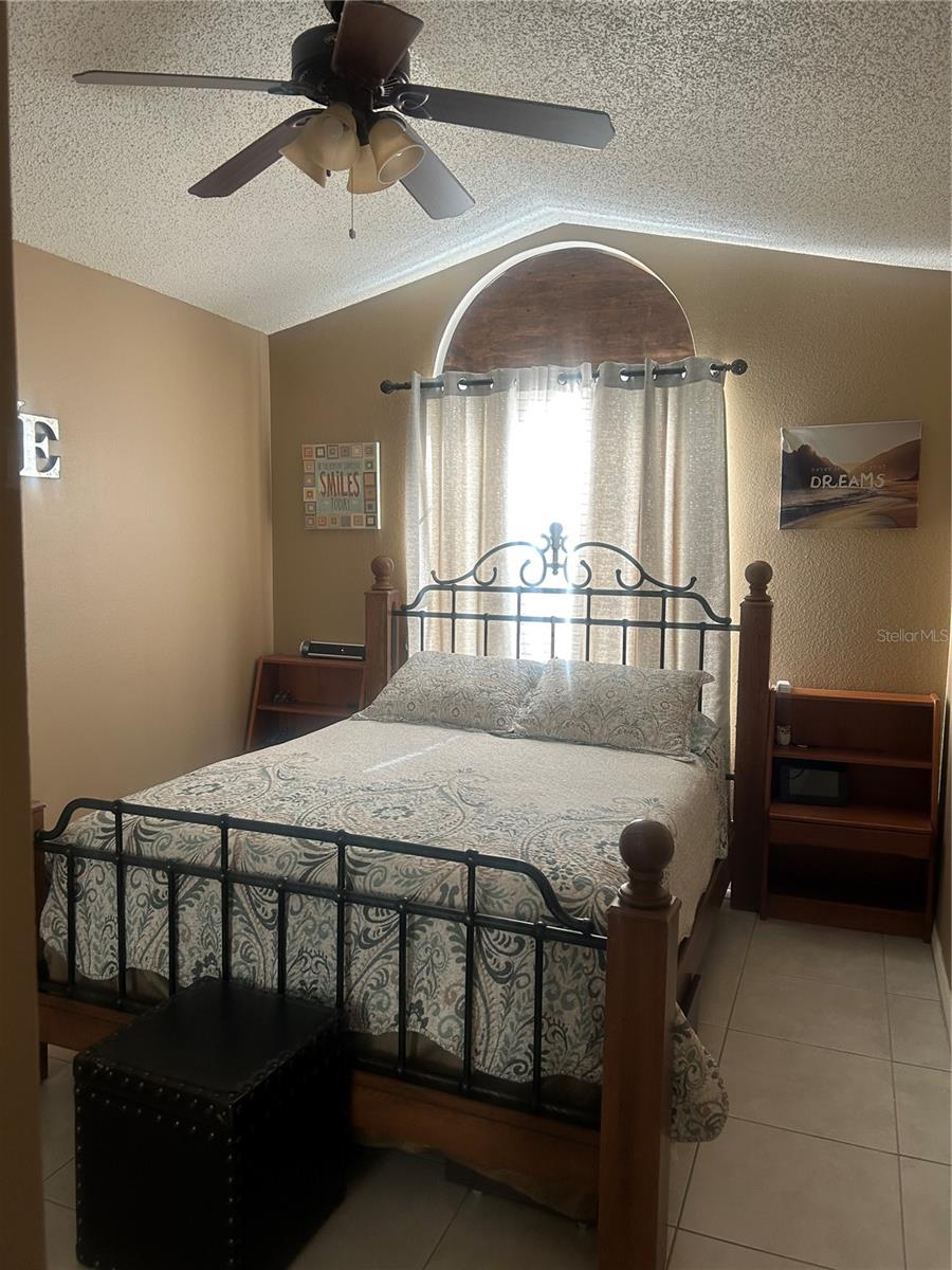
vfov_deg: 67.3
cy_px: 635
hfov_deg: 53.1
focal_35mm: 26
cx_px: 476
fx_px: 953
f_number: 1.5
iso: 125
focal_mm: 5.7
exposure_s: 1/83
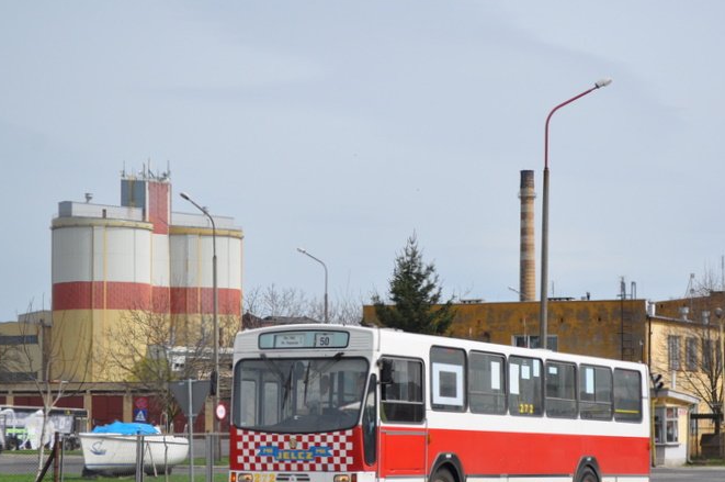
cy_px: 322
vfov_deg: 13.9
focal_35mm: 98
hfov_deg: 20.8
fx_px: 1971
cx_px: 450
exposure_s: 1/1600
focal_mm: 48
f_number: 7.1
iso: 400
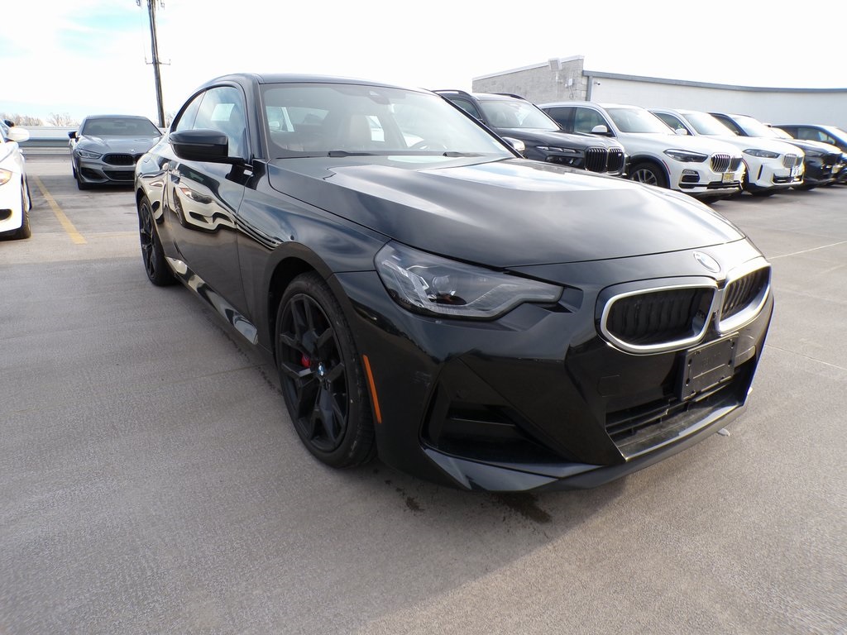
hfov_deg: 71.6
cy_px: 318
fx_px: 587
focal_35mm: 24
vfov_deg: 56.8
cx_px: 424
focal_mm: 4.3
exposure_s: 1/180
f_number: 4.4
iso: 100
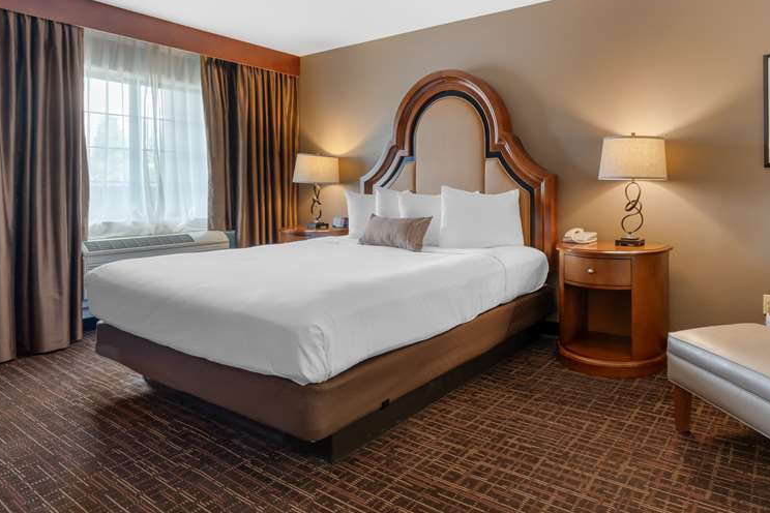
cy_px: 195
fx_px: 471
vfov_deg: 56.6
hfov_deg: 77.2
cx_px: 481
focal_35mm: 22
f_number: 11
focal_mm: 16
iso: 400
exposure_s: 2
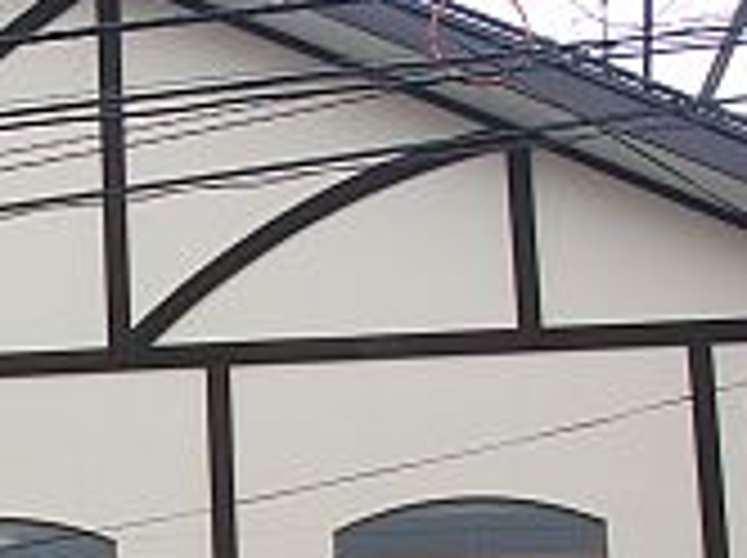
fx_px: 2413
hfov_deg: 16.9
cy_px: 742
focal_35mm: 112
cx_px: -112
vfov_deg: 12.7
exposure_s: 1/160
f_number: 5
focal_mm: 7.5
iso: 50
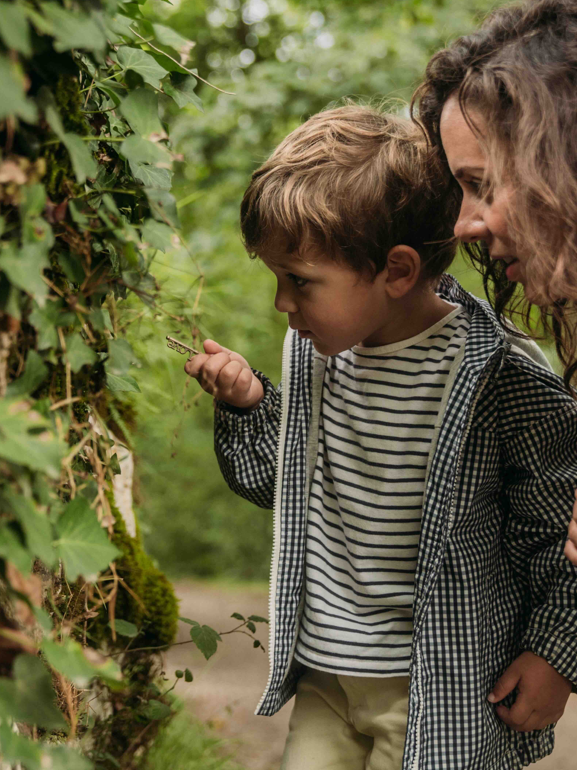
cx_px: 276
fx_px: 1689
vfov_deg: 25.6
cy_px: 347
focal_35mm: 76
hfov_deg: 19.4
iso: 250
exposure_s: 1/400
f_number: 2.8
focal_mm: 42
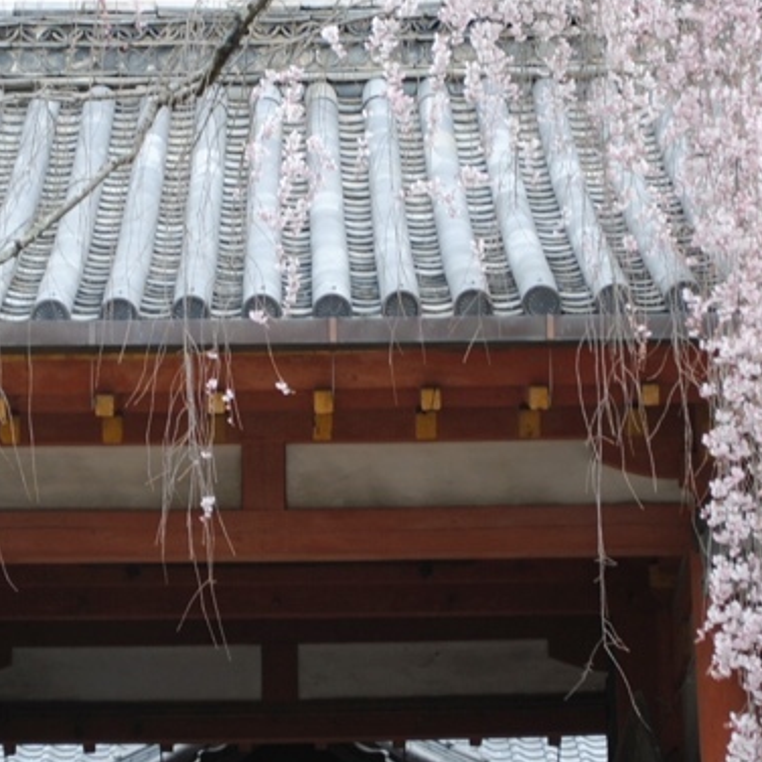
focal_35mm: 167
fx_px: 4159
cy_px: 200
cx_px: 239
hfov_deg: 10.5
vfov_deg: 10.4
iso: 100
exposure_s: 1/100
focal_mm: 48
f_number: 5.3
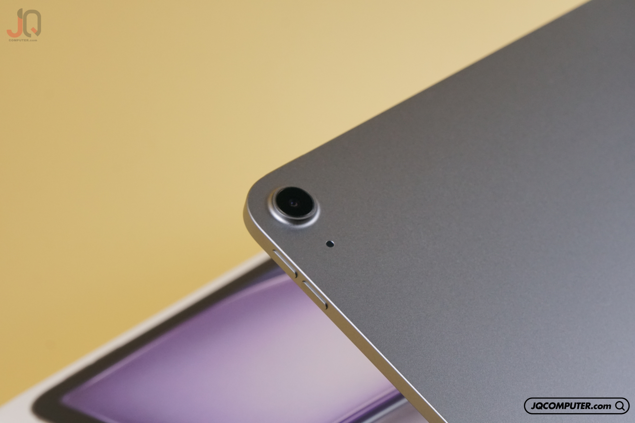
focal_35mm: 105
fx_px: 1852
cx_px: 318
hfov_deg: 19.5
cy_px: 212
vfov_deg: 13.0
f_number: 8
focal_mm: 70
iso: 2000
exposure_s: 1/100
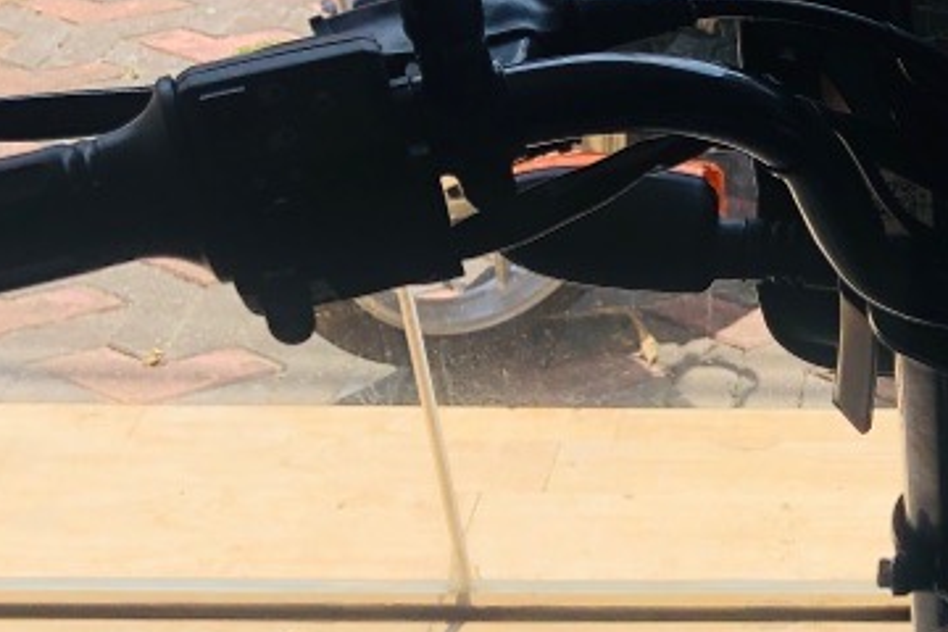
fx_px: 2133
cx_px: 1132
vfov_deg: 16.8
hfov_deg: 23.0
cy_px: 408
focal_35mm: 81
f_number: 1.8
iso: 20
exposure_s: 1/941
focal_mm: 4
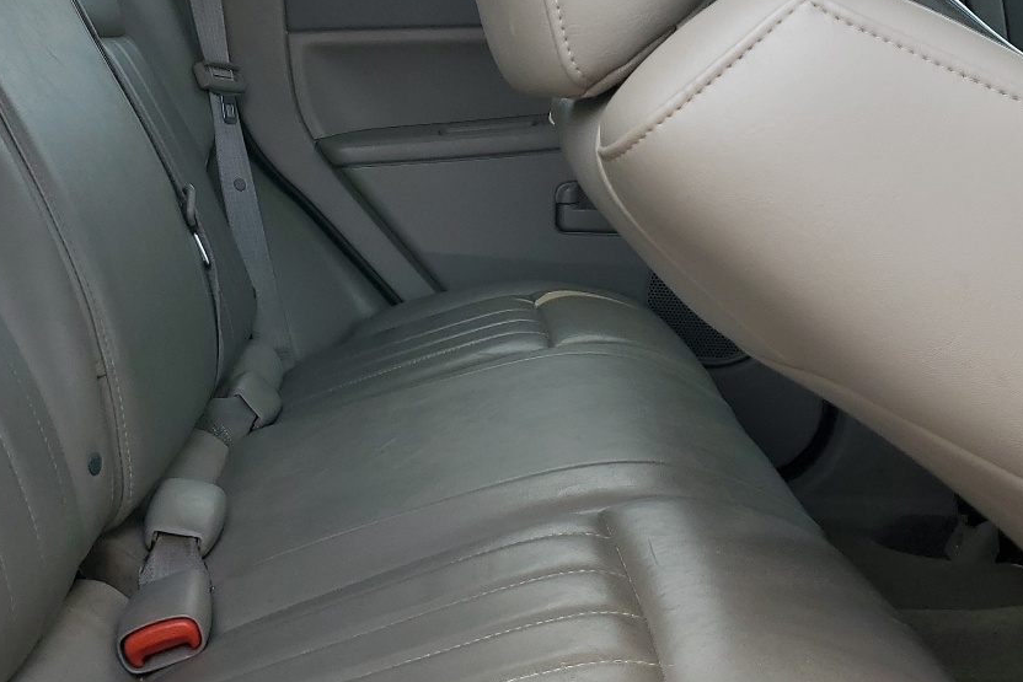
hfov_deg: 38.1
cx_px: 421
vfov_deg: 25.8
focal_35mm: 52
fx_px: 1478
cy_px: 211
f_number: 1.5
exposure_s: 1/357
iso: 50
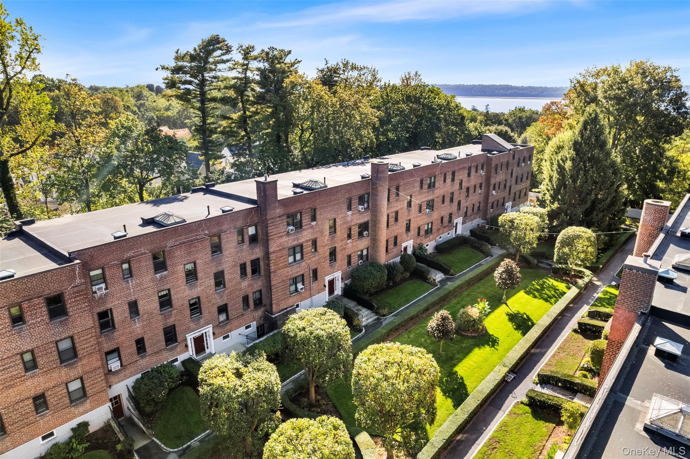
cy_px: 230
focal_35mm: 22
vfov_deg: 57.2
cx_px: 345
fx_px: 421
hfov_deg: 78.6
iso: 100
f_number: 2.8
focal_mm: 8.38
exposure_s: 1/1250
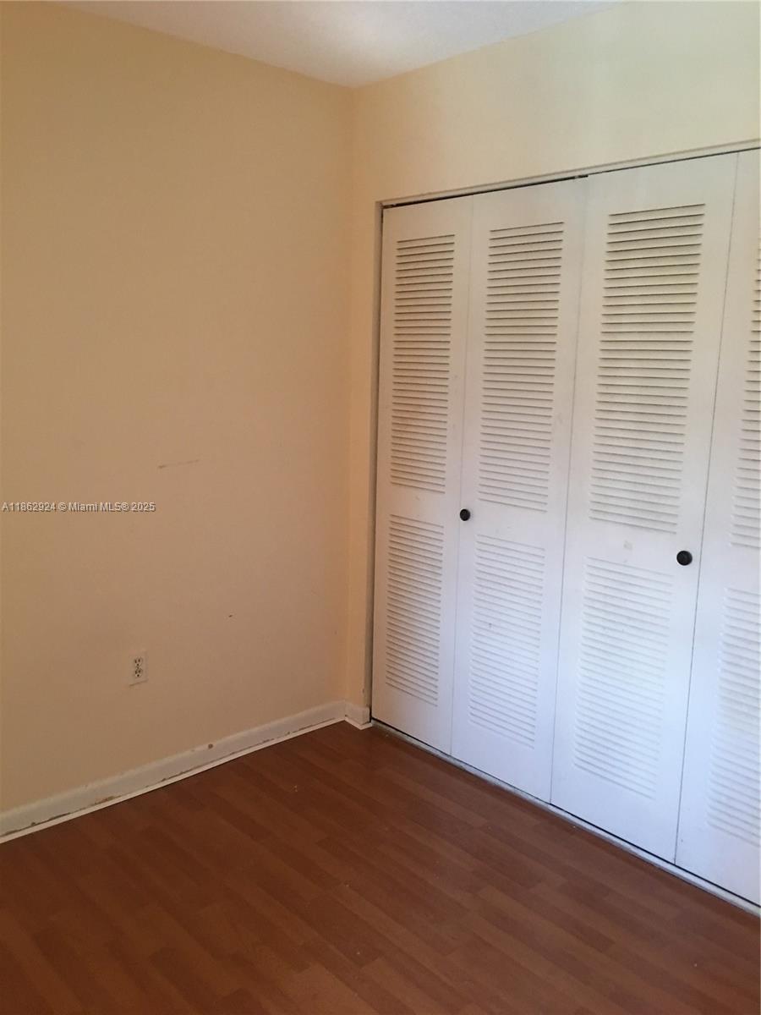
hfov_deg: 48.2
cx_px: 380
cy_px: 508
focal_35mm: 29
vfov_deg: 61.7
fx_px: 850
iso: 80
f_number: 2.2
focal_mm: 4.15
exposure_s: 1/10
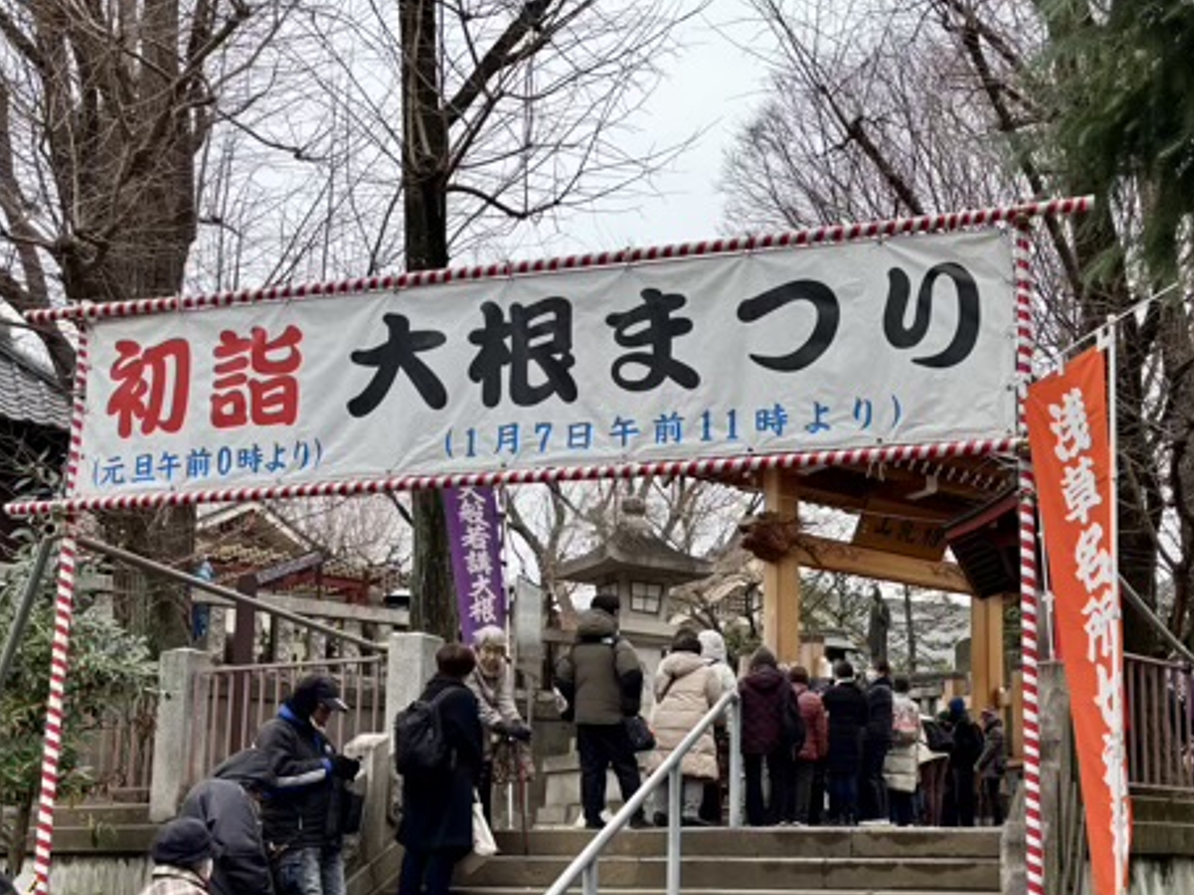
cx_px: 803
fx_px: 1379
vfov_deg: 35.3
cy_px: 652
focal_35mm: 40
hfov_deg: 46.0
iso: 50
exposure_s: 1/393
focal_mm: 5.96
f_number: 1.6
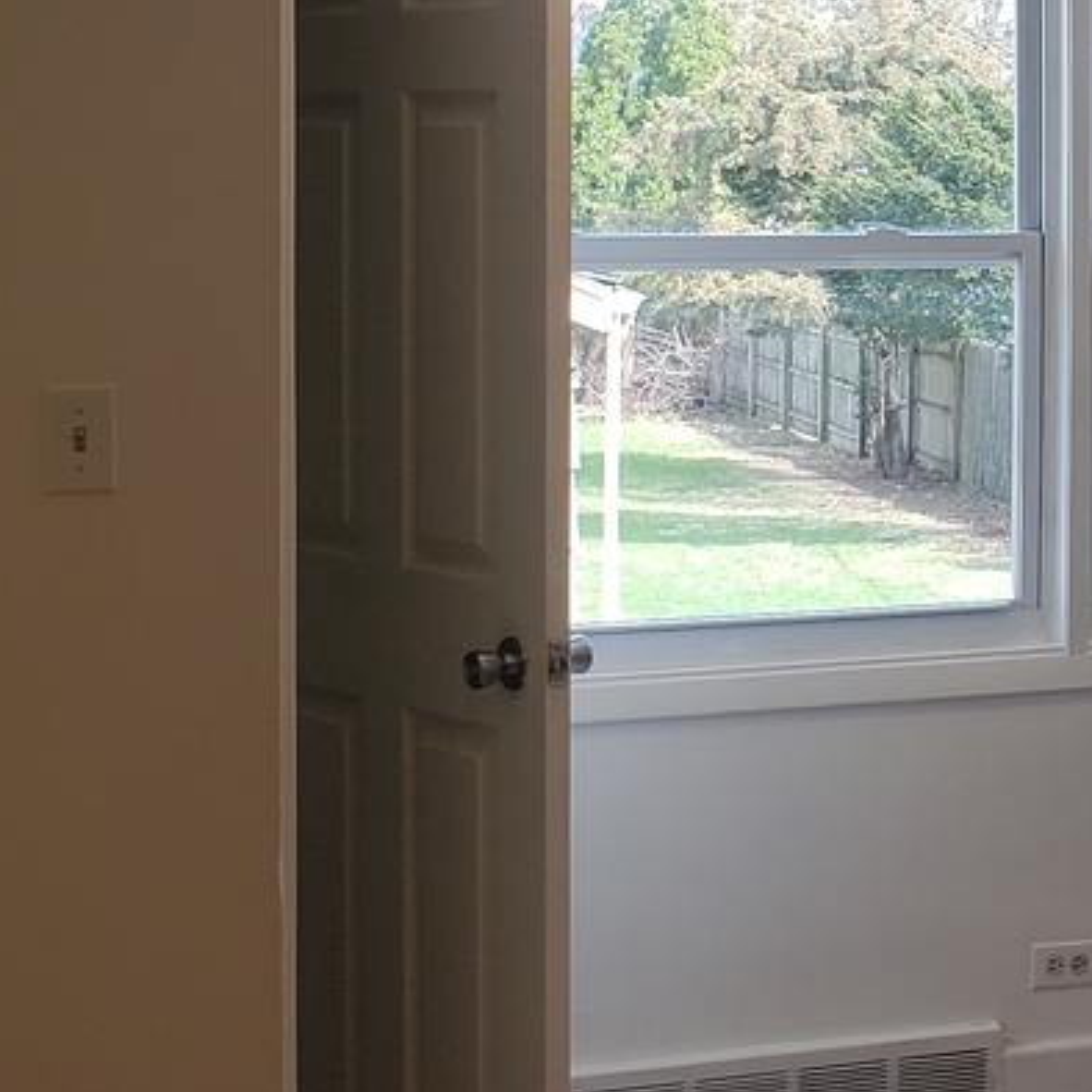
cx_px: 1436
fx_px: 2998
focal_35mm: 84
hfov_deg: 19.0
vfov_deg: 20.5
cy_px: 252
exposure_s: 1/120
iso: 64
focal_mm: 4.3
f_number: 2.4
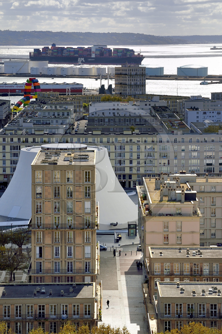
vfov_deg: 17.7
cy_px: 167
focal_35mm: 116
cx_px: 111
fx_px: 1074
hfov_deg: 11.8
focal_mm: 116
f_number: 13
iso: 200
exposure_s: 1/400
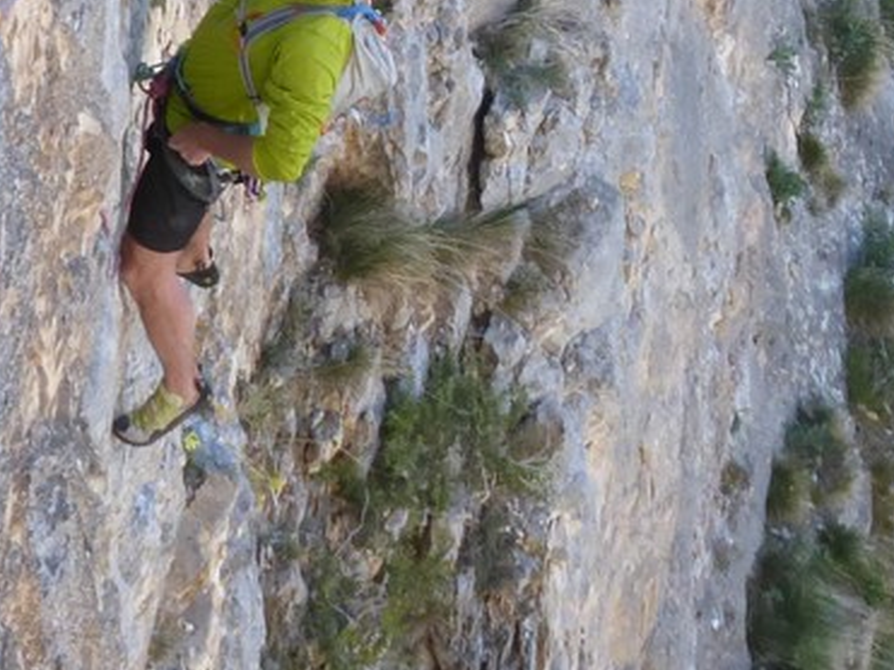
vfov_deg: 3.7
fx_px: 10430
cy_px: -192
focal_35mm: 404
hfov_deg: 4.9
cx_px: 557
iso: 250
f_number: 5.3
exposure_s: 1/160
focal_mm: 19.4
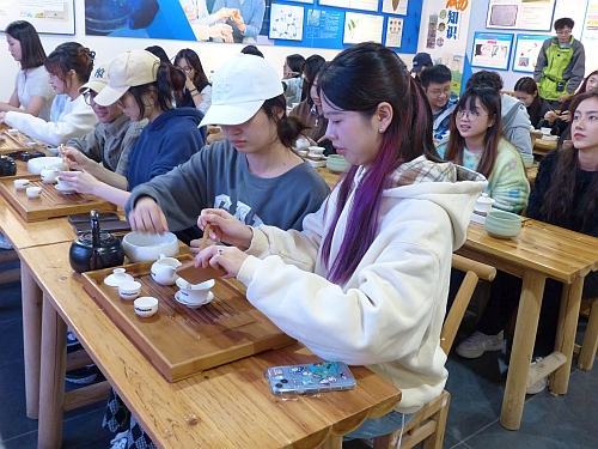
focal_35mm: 32
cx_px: 299
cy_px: 224
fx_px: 553
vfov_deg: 44.2
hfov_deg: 56.8
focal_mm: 5.7
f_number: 2.8
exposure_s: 1/30
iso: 400
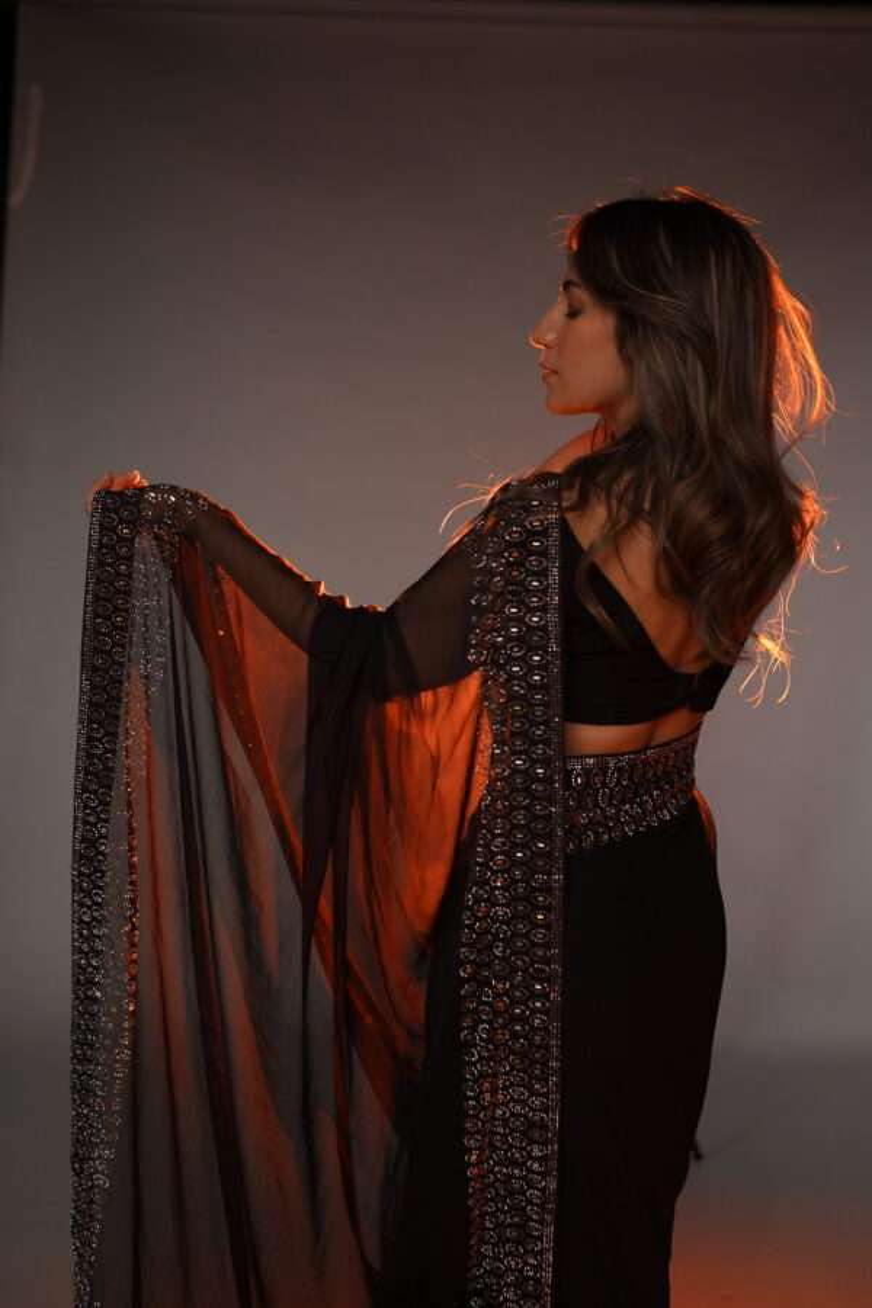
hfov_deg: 37.9
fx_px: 1272
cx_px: 436
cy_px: 654
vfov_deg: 54.4
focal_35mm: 35
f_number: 2
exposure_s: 1/100
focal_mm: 35
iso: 2000
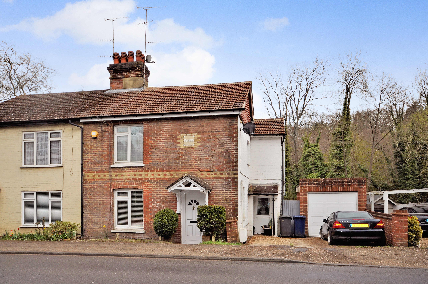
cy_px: 142
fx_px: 321
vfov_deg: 47.8
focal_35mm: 27
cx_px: 214
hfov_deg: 67.4
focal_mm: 18
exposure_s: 1/200
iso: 200
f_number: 8
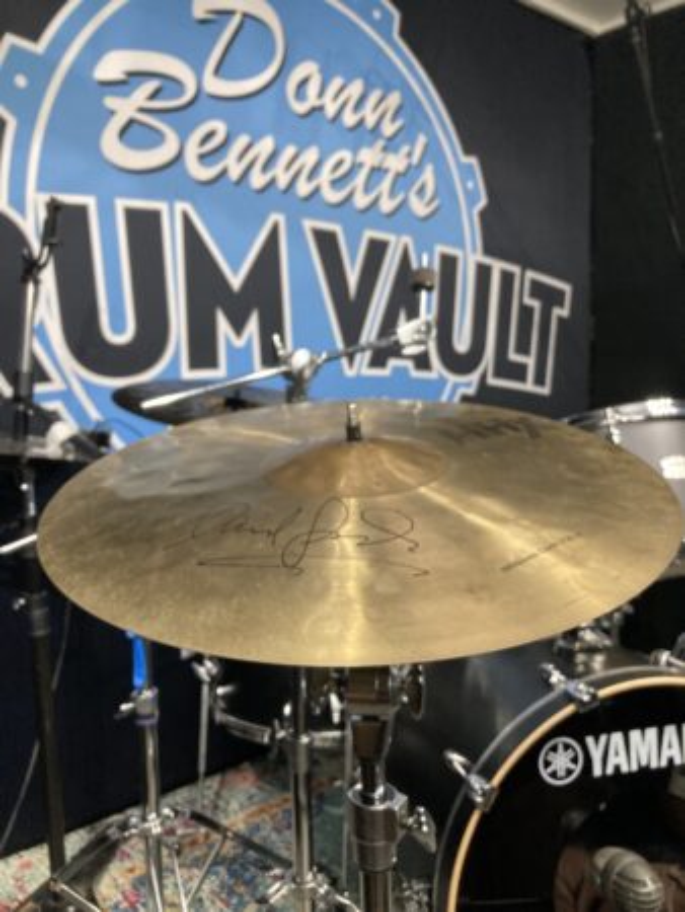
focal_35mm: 28
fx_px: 738
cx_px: 342
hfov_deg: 49.8
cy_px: 456
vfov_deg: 63.4
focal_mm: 3.99
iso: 250
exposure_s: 1/60
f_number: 1.8
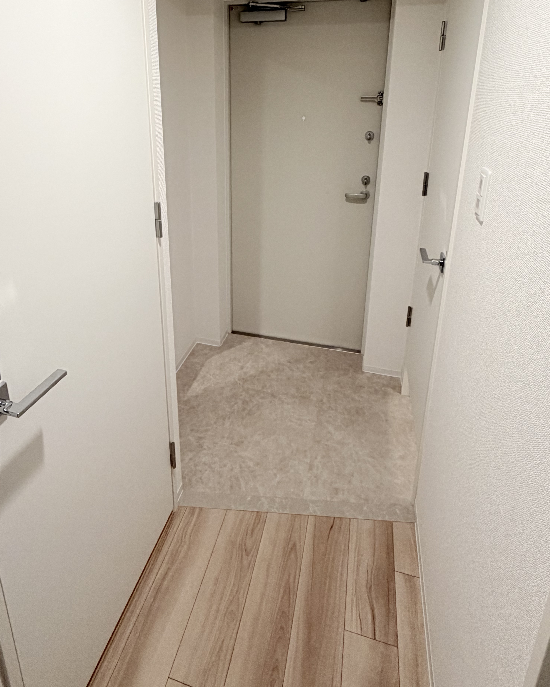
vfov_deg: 74.6
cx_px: 250
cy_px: 215
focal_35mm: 21
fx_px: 427
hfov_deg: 65.4
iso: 200
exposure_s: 1/60
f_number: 2.2
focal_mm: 2.22
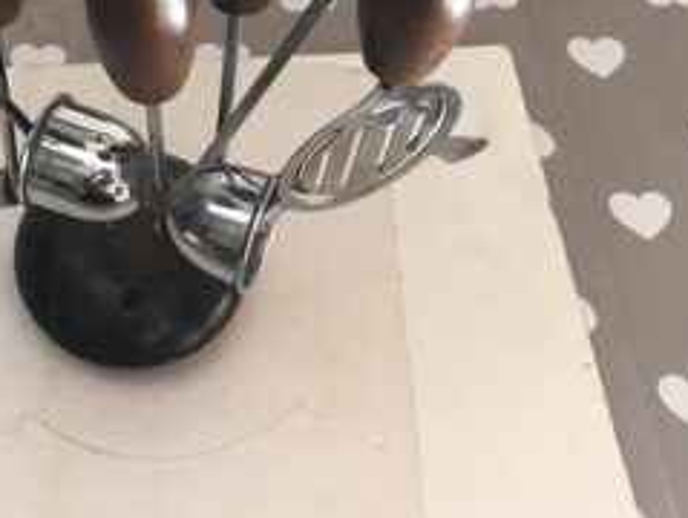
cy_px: 88
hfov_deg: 31.3
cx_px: 130
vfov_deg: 24.0
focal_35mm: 60
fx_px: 1194
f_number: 1.8
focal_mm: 3.99
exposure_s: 1/17
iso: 40
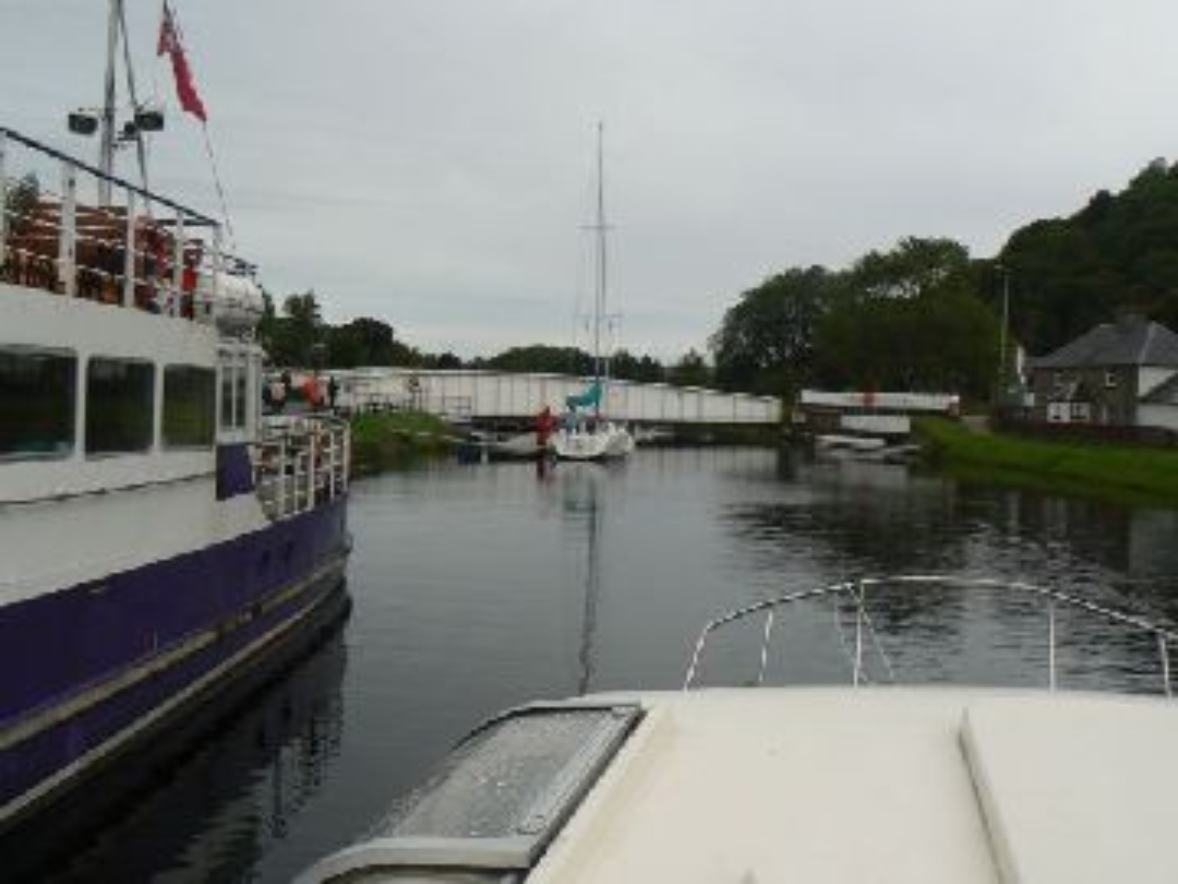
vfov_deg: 37.7
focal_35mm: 38
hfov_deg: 49.0
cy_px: 442
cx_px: 589
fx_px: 1293
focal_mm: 6.3
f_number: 5.6
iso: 80
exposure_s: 1/250
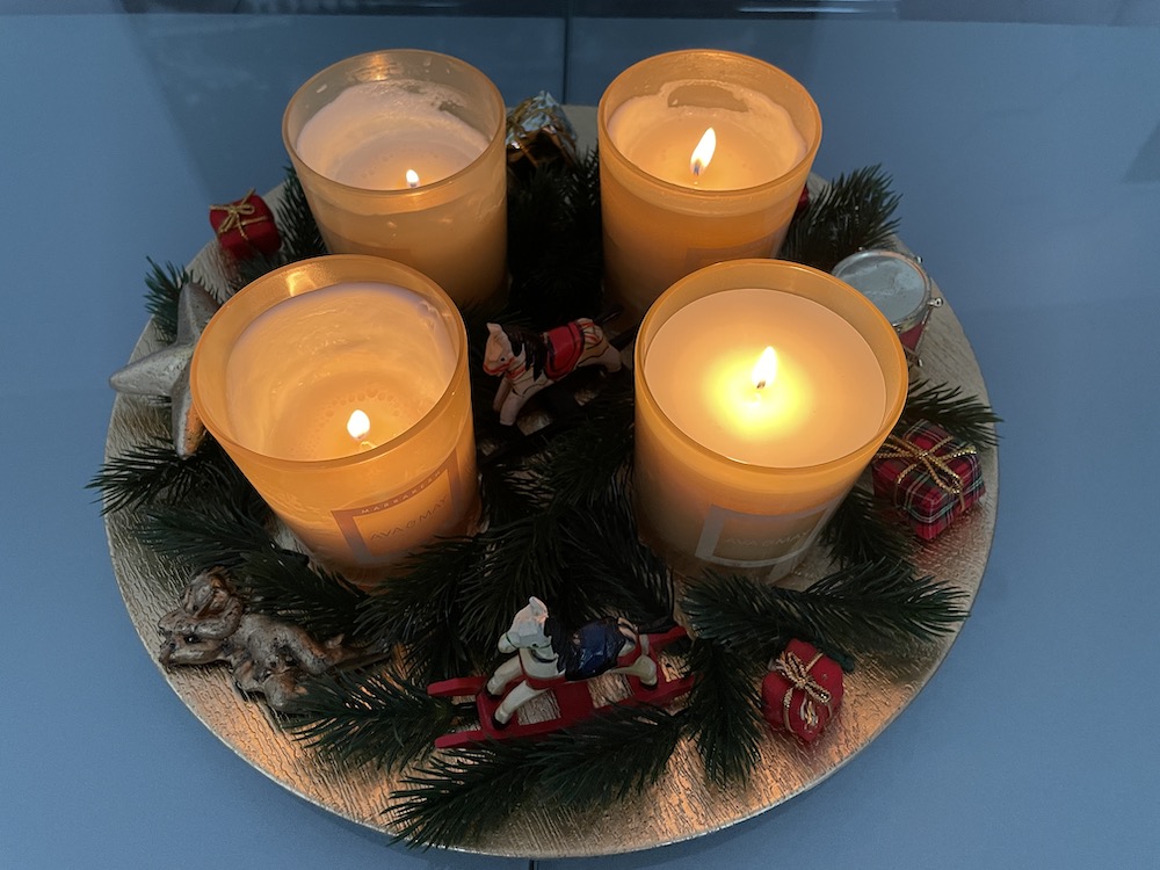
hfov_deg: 67.3
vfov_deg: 53.1
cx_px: 580
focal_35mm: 26
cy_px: 435
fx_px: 871
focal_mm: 4.2
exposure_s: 1/60
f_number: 1.6
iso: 400
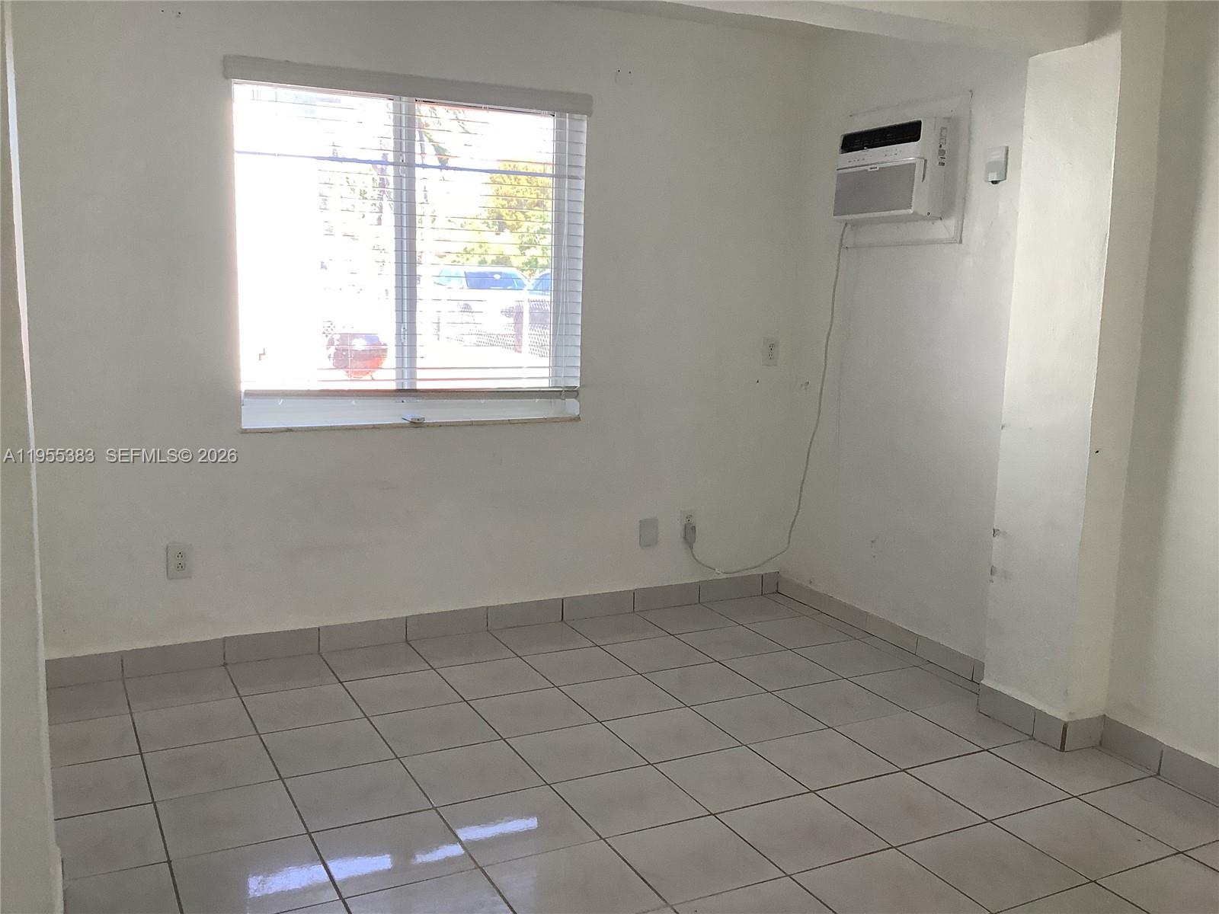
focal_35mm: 31
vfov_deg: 45.4
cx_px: 610
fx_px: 1092
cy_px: 457
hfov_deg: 58.4
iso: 100
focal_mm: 3.3
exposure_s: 1/120
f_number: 2.4
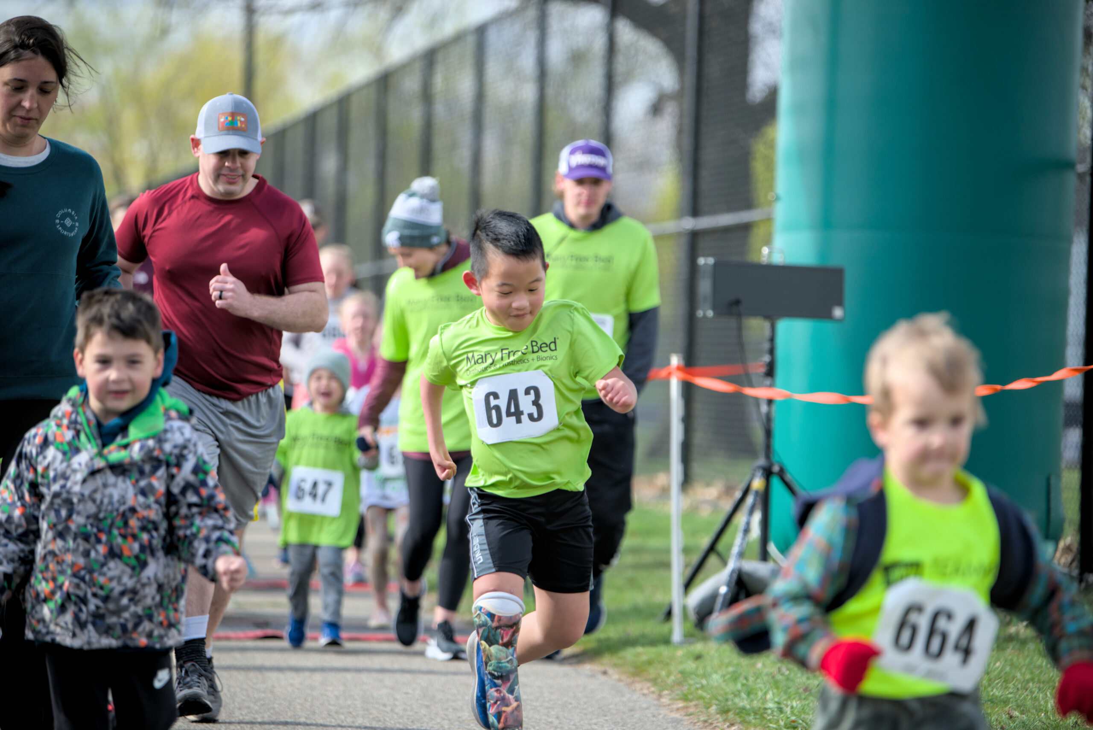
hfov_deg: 12.8
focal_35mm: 160
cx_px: 546
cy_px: 365
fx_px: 4859
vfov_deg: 8.6
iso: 100
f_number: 2.8
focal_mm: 160
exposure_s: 1/1600
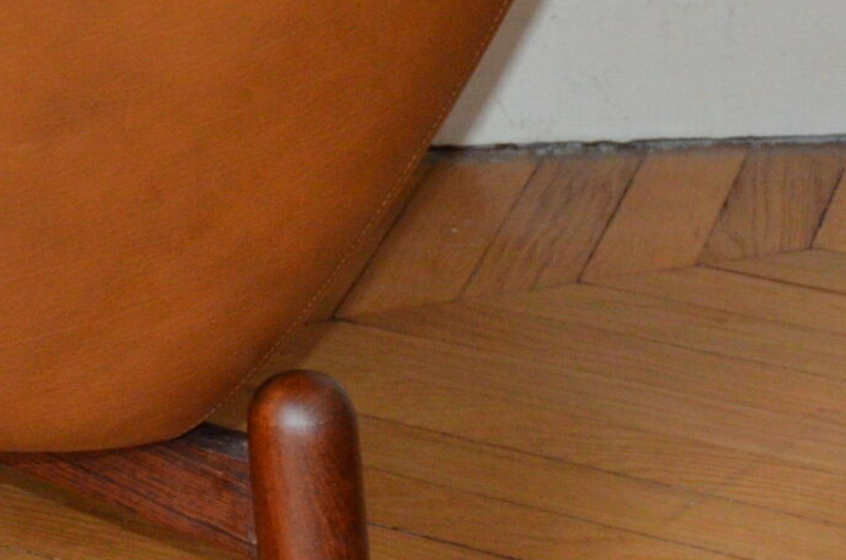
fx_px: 4357
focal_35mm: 186
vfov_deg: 7.3
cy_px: -132
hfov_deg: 10.9
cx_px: -230
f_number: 6.3
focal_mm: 35
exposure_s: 1/60
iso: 2000
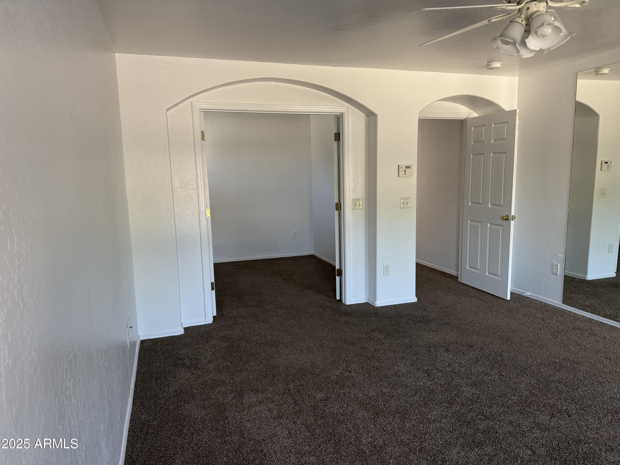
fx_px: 430
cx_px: 310
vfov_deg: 56.8
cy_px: 232
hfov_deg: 71.6
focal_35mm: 24
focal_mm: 6.76
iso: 250
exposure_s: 1/60
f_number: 1.78
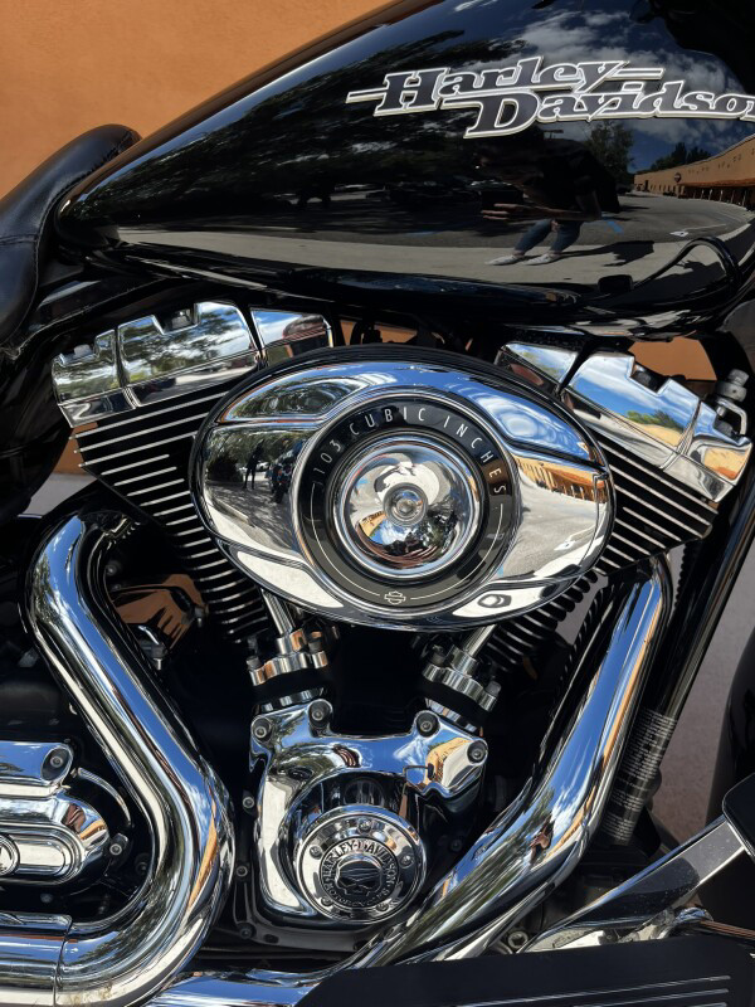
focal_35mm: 26
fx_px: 756
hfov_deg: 53.1
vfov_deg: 67.3
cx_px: 378
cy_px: 504
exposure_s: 1/1086
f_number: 1.6
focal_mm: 5.1
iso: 50
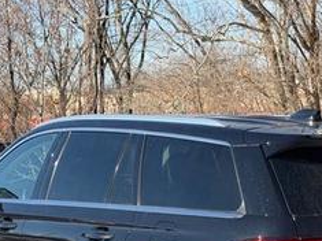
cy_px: 256
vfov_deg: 14.1
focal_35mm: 103
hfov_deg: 19.1
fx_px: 958
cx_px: 197
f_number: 1.78
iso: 100
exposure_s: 1/4098
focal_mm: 6.76
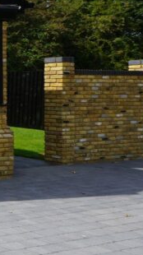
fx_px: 439
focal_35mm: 65
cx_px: -286
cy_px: 95
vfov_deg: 32.2
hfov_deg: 11.3
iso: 100
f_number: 14
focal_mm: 16
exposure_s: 1/80
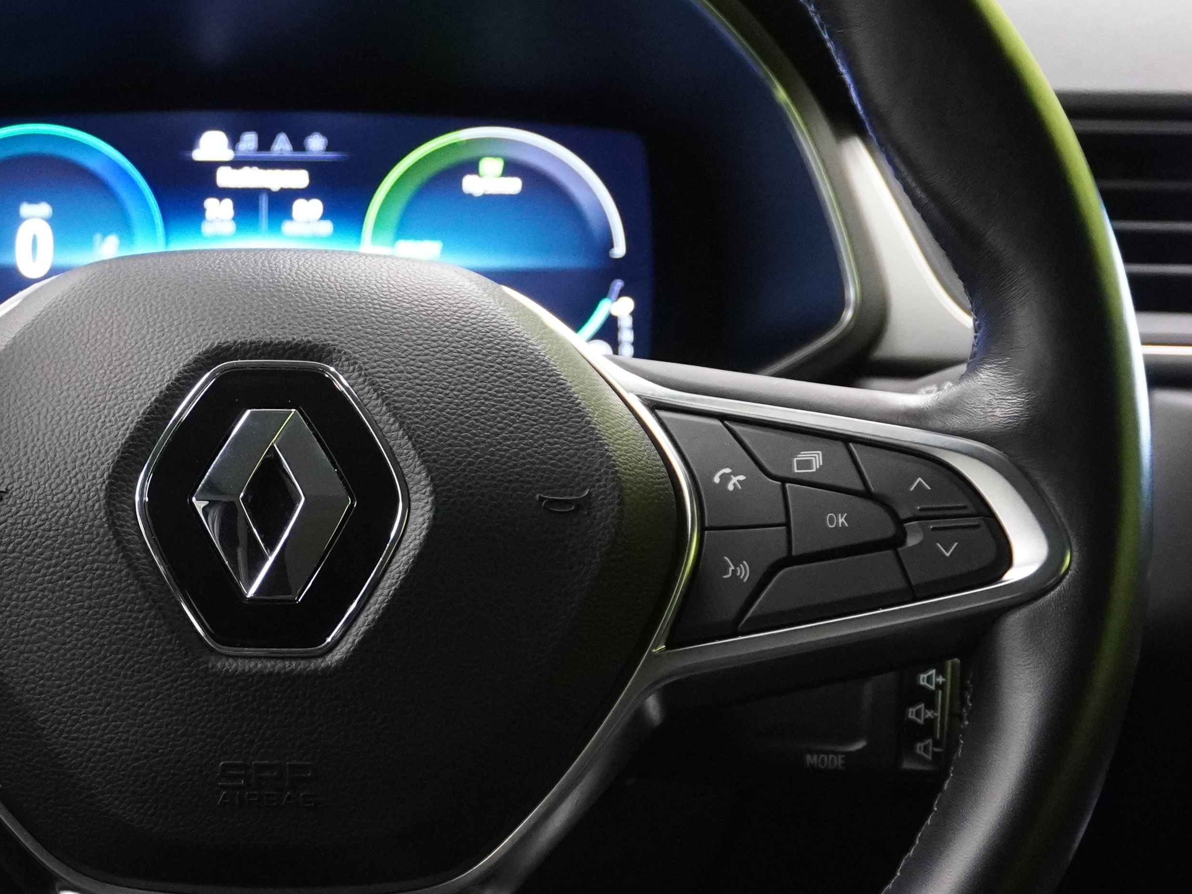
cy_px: 476
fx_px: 3243
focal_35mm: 94
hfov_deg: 20.6
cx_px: 278
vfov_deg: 15.7
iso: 2500
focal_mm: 27
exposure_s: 1/50
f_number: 4.5
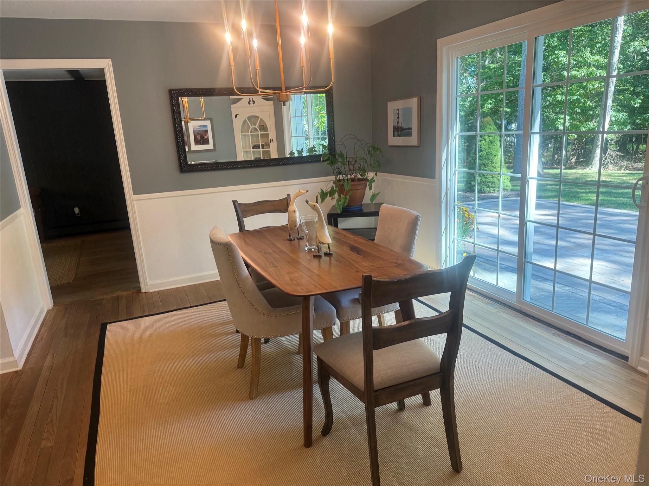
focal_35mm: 24
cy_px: 243
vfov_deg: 56.8
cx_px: 324
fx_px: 450
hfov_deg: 71.6
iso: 160
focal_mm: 6.76
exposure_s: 1/120
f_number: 1.78
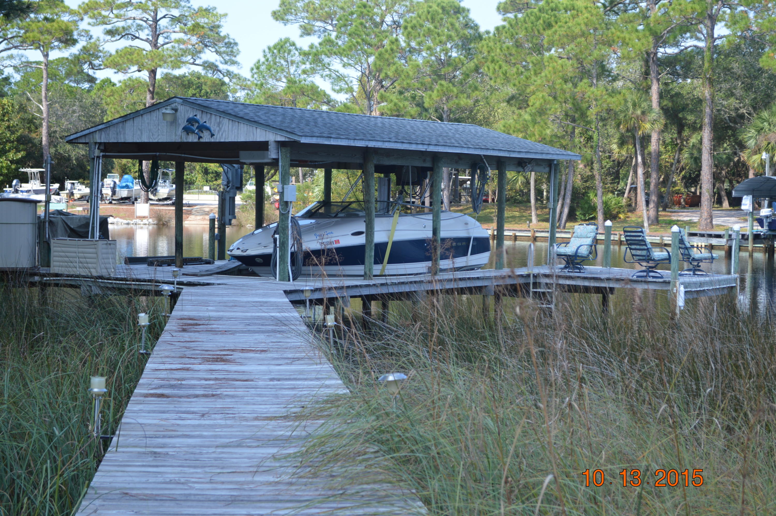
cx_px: 388
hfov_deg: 29.9
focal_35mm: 68
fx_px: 1454
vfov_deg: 20.1
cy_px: 258
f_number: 5.6
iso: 100
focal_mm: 45
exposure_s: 1/160
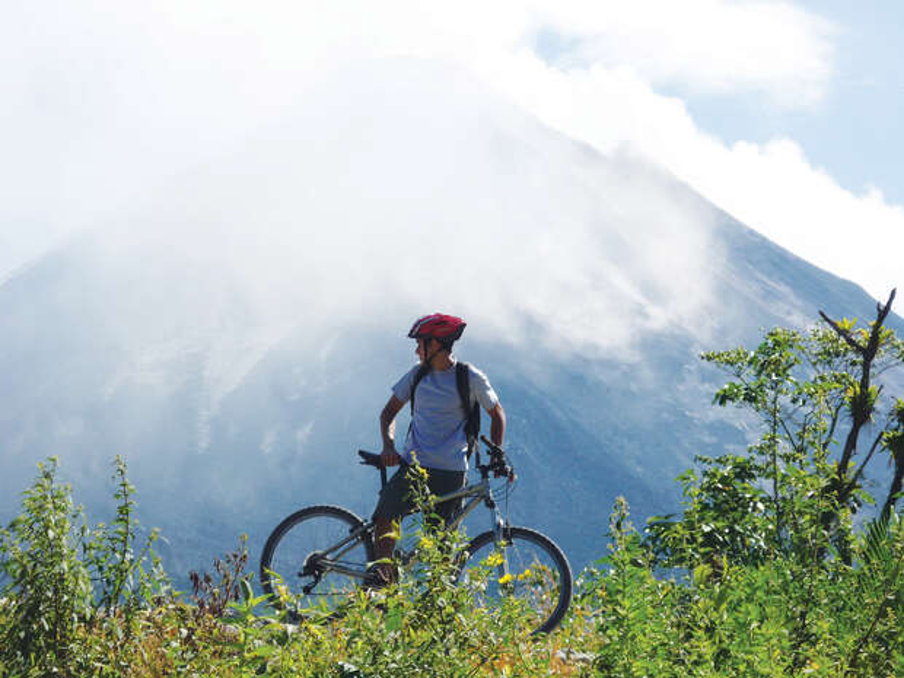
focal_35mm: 140
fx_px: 3656
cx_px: 452
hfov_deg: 14.1
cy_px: 339
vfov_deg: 10.6
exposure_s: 1/640
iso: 100
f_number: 5.8
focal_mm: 22.8
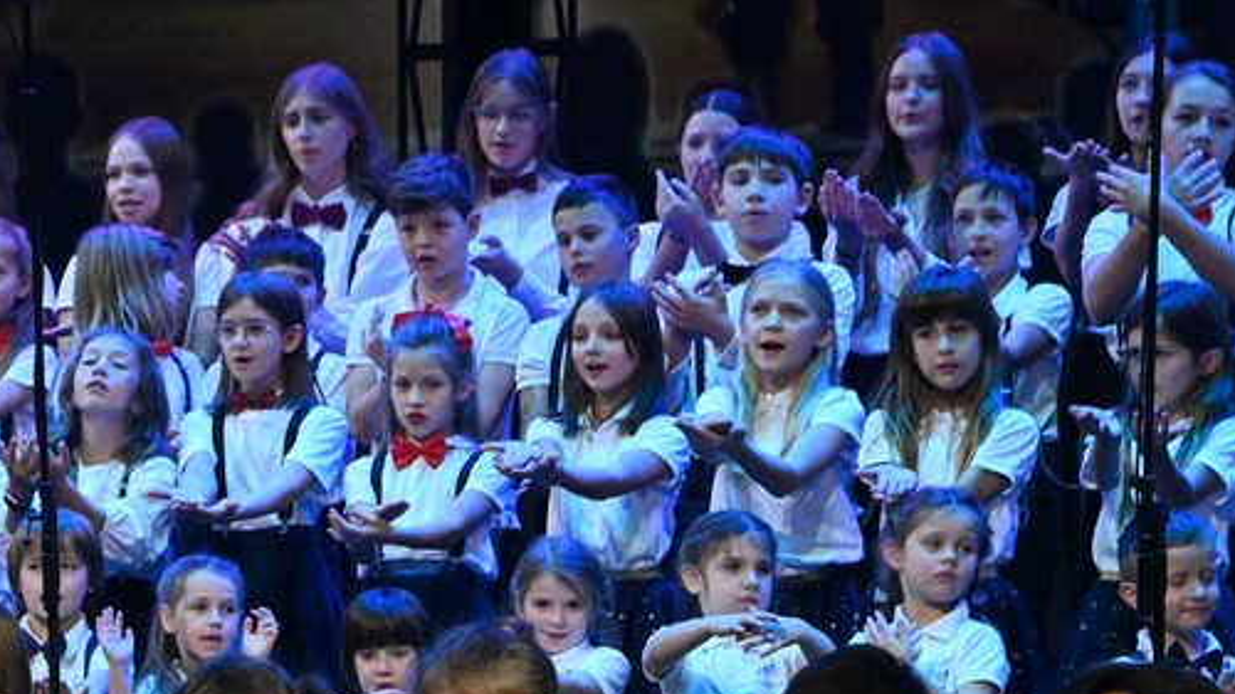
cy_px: 630
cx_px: -148
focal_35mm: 264
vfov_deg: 4.6
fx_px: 8643
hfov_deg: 8.1
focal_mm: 70
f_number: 8
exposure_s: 1/250
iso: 8000
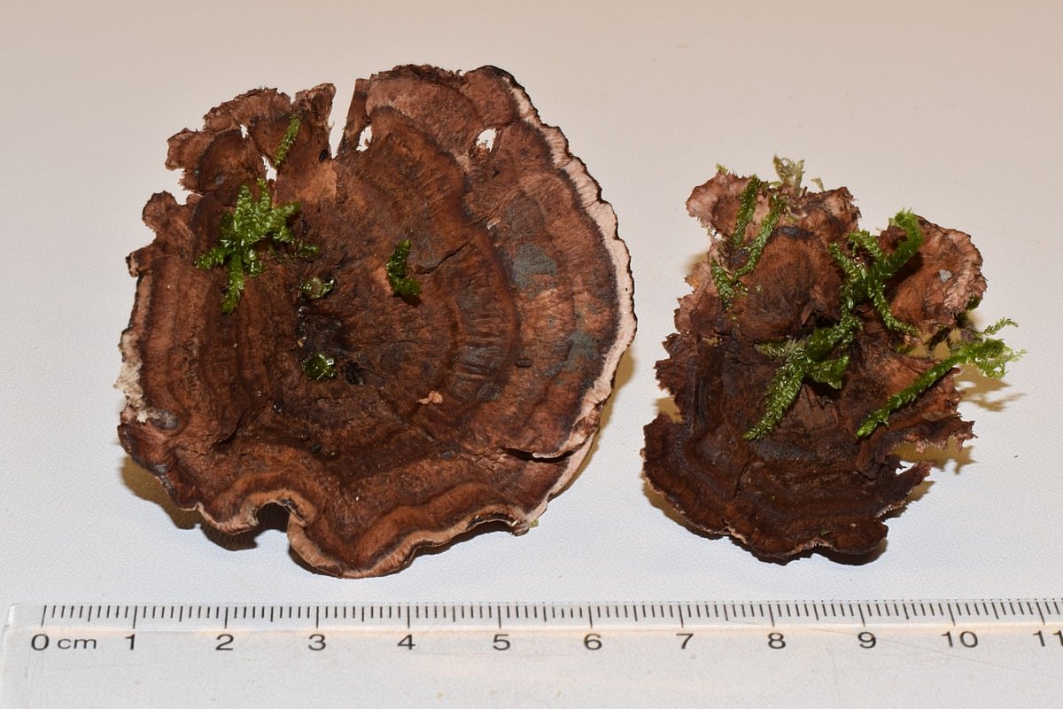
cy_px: 354
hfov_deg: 22.6
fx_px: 2657
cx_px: 532
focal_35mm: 90
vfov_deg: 15.2
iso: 100
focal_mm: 60
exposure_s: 1/4
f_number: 25
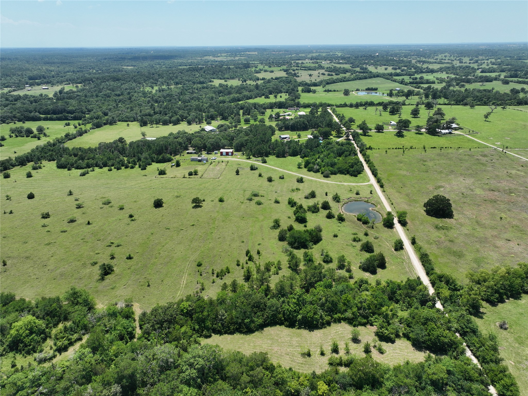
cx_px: 264
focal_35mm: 24
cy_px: 198
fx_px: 366
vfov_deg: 56.8
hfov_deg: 71.6
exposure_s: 1/2000
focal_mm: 12.29
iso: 150
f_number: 2.8
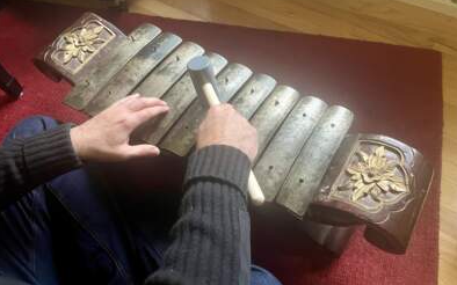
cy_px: 126
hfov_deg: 66.5
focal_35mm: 28
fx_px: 349
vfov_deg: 44.4
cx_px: 228
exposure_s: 1/40
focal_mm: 5.7
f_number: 1.5
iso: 500
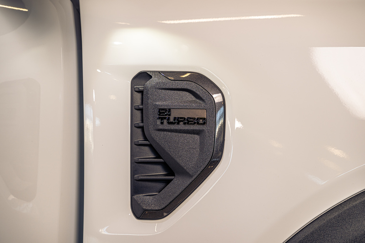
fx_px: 760
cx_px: 182
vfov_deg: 18.2
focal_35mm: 75
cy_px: 122
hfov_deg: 27.0
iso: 250
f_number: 3.5
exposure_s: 1/200
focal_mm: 75
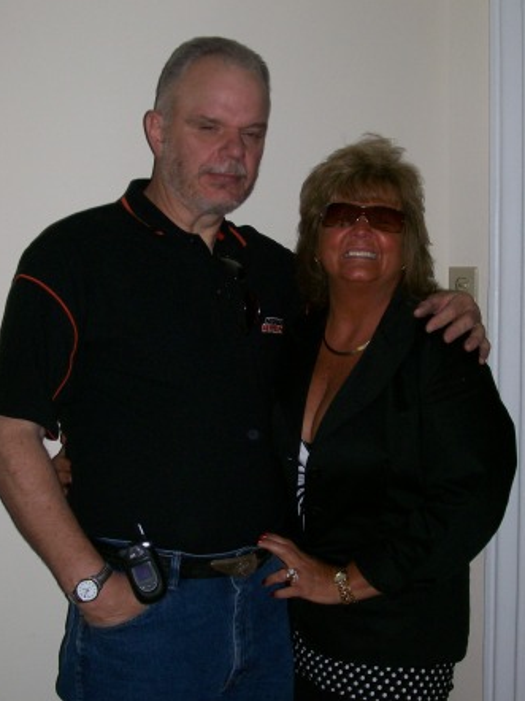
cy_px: 352
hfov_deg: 25.6
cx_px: 262
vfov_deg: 33.8
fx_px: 1154
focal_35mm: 57
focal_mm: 9.4
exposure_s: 1/83.6
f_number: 3.4
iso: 140
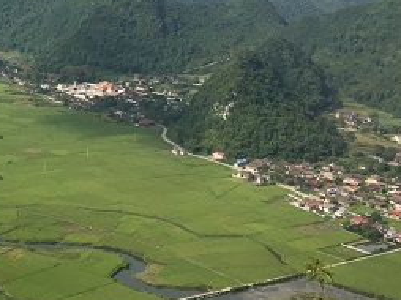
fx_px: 926
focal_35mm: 80
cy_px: 24
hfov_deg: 22.2
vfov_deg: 18.1
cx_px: -101
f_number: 2.2
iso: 25
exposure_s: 1/1709
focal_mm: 4.15
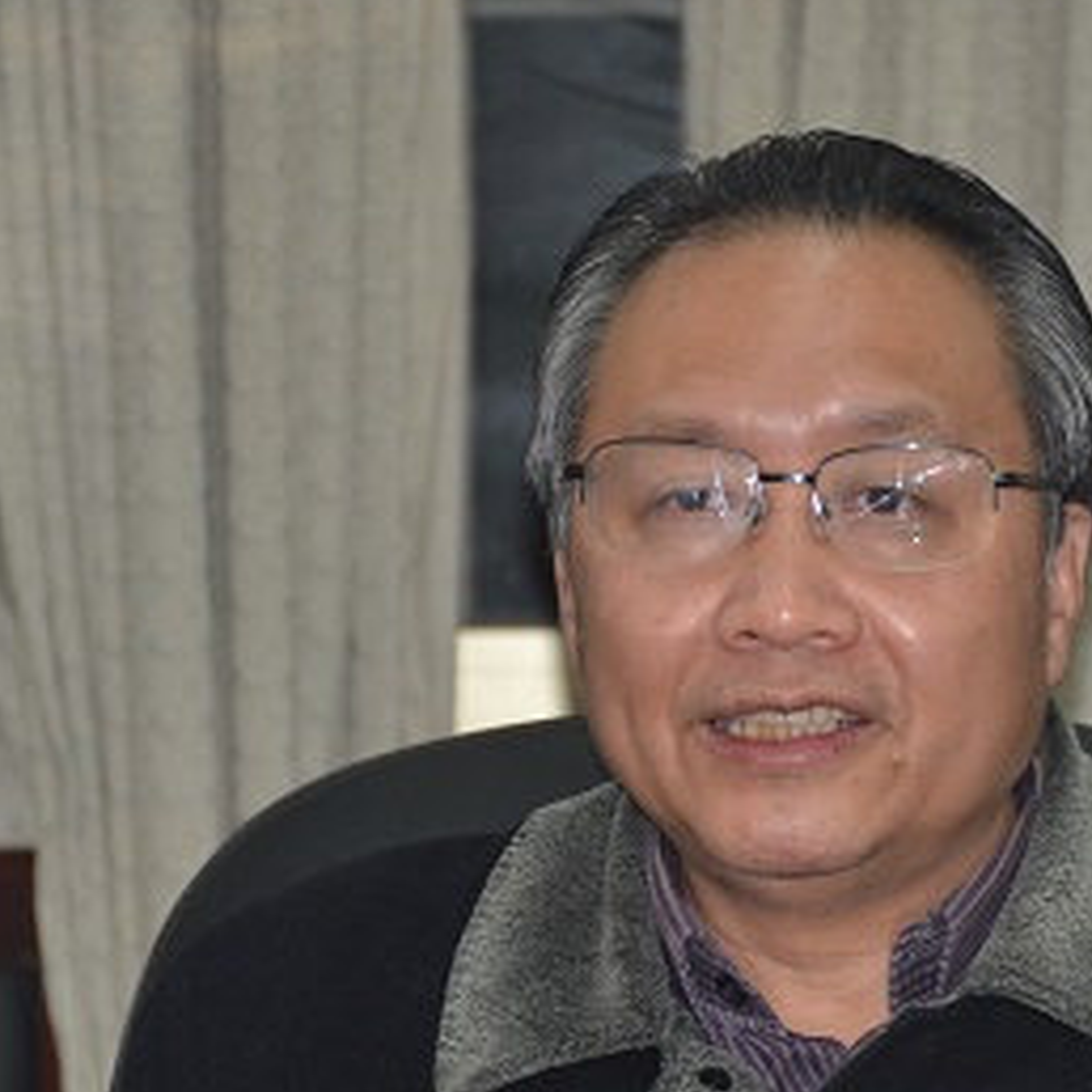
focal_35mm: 309
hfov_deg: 5.7
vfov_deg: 5.7
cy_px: 899
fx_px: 11031
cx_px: 834
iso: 800
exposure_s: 1/60
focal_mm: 95
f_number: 5.3
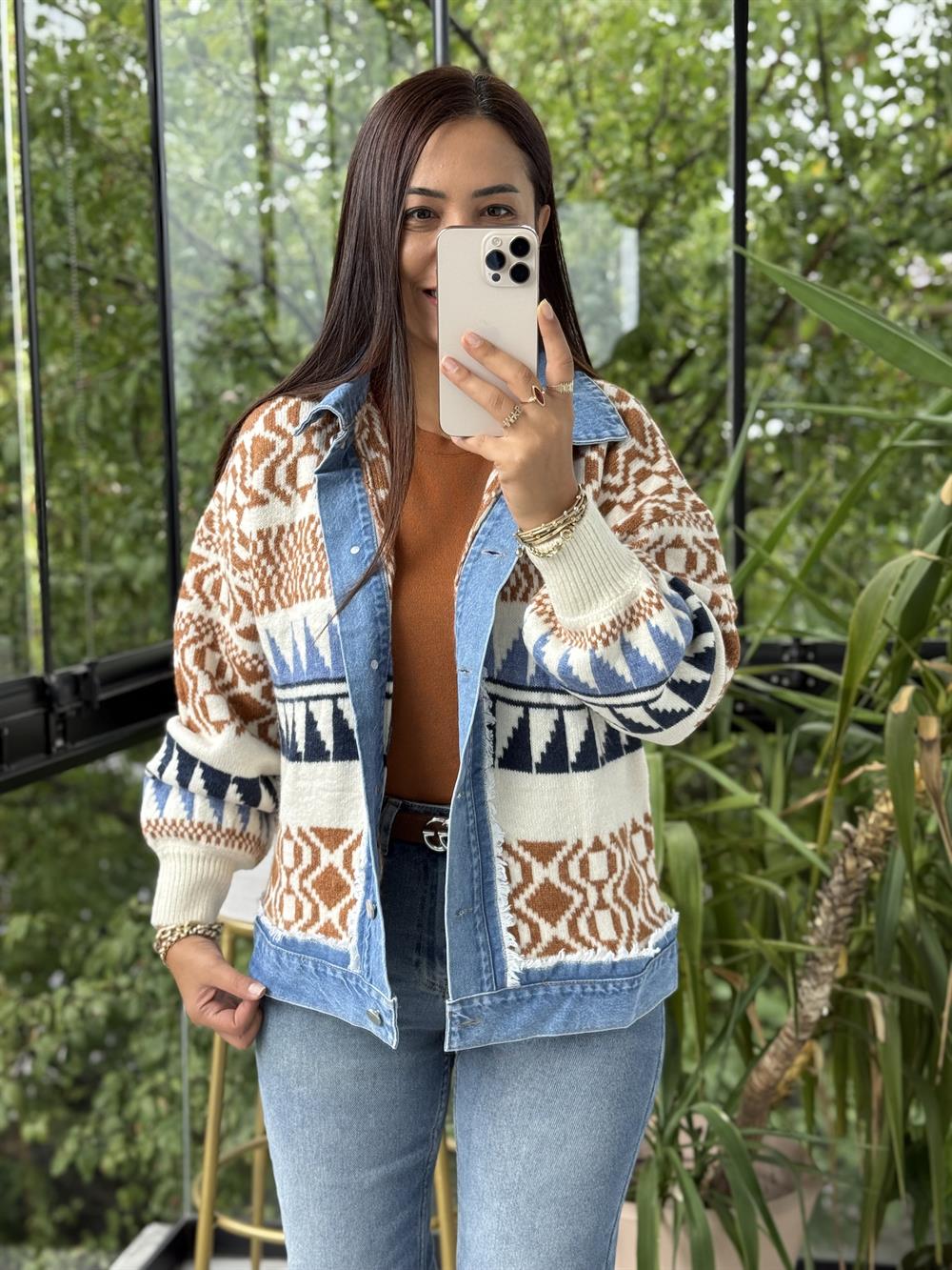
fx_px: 1760
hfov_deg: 30.3
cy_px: 635
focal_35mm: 48
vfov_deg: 39.7
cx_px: 476
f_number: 1.78
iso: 50
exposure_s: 1/121
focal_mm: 6.76
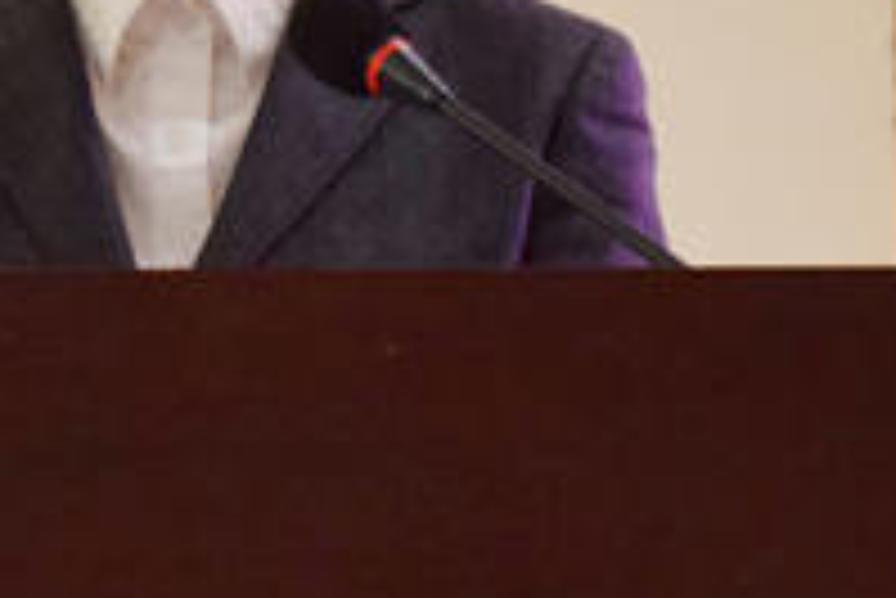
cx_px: 234
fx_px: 6301
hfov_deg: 8.1
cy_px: 157
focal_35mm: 253
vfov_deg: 5.4
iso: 1400
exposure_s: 1/60
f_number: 5.3
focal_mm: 48
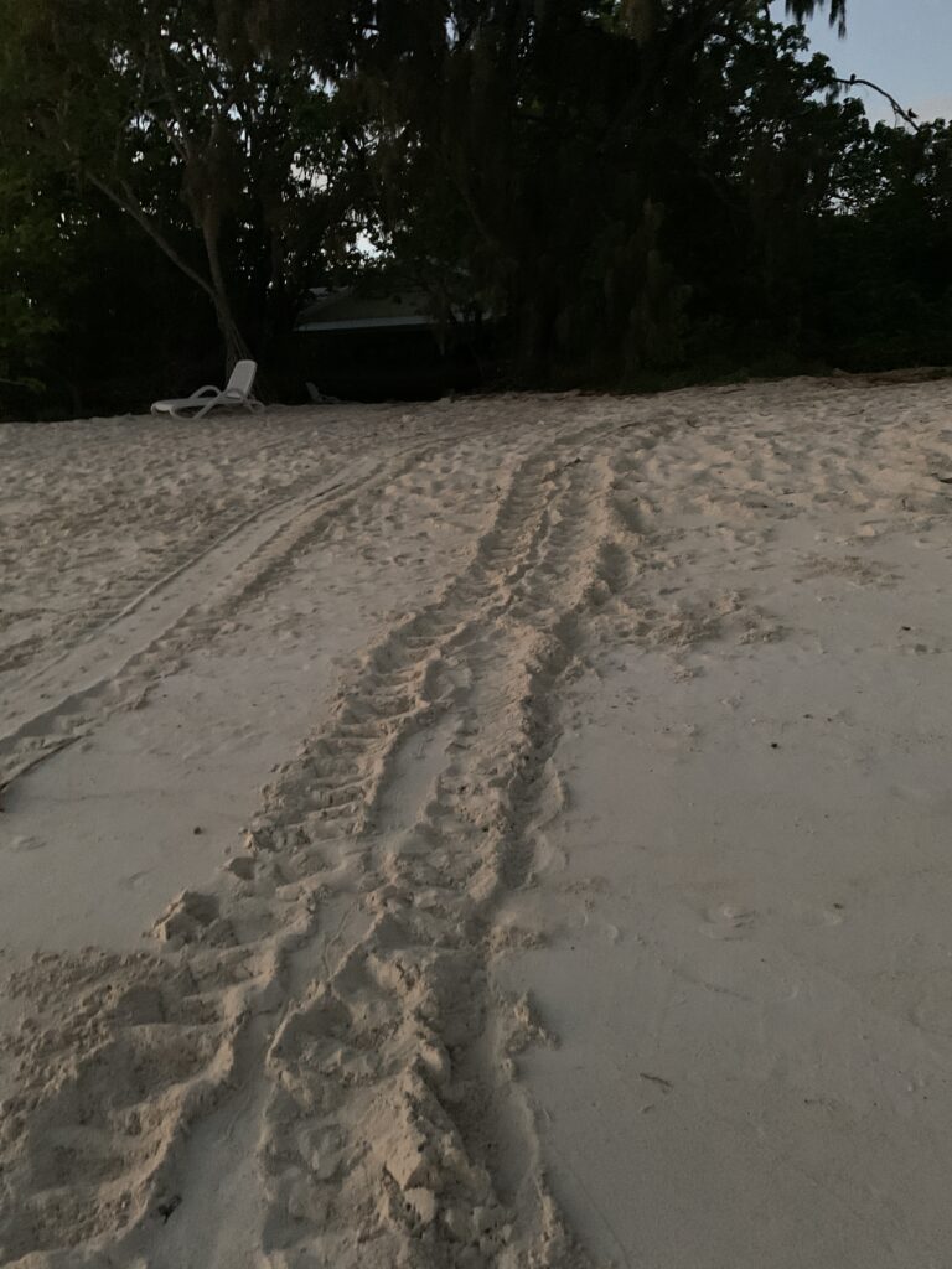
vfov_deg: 67.3
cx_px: 476
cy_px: 634
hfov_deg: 53.1
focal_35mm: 26
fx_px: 953
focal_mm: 4.25
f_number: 1.8
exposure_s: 1/20
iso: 800
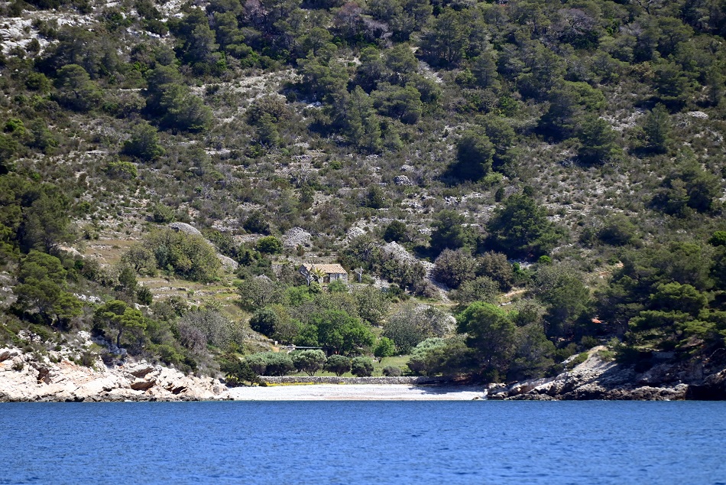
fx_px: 6051
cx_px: 363
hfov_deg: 6.9
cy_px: 242
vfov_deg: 4.6
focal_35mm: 300
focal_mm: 300
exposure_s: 1/1000
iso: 400
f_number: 5.6
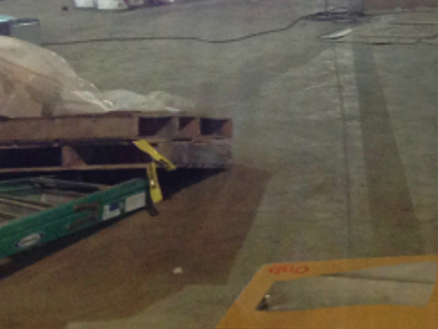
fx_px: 1620
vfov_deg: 11.5
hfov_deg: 14.1
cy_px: 33
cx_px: 717
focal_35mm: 128
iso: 100
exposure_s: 1/20
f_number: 2.4
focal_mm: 4.12
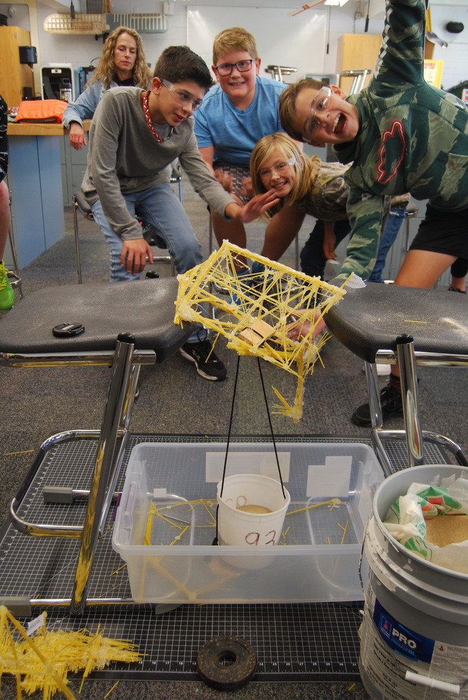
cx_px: 234
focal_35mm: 33
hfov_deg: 40.1
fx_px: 642
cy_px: 350
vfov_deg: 57.2
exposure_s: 1/30
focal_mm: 22
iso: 360
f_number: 3.8
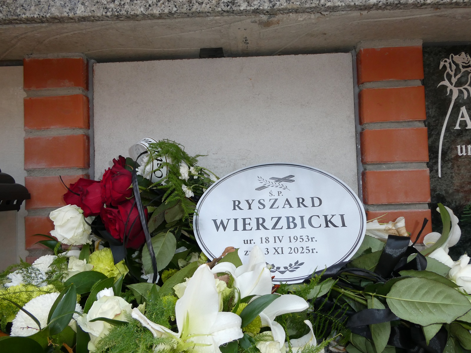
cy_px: 176
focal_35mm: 24
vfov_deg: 56.8
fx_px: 327
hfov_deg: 71.6
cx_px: 236
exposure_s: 1/60
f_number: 3.3
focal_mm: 4.3
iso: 160
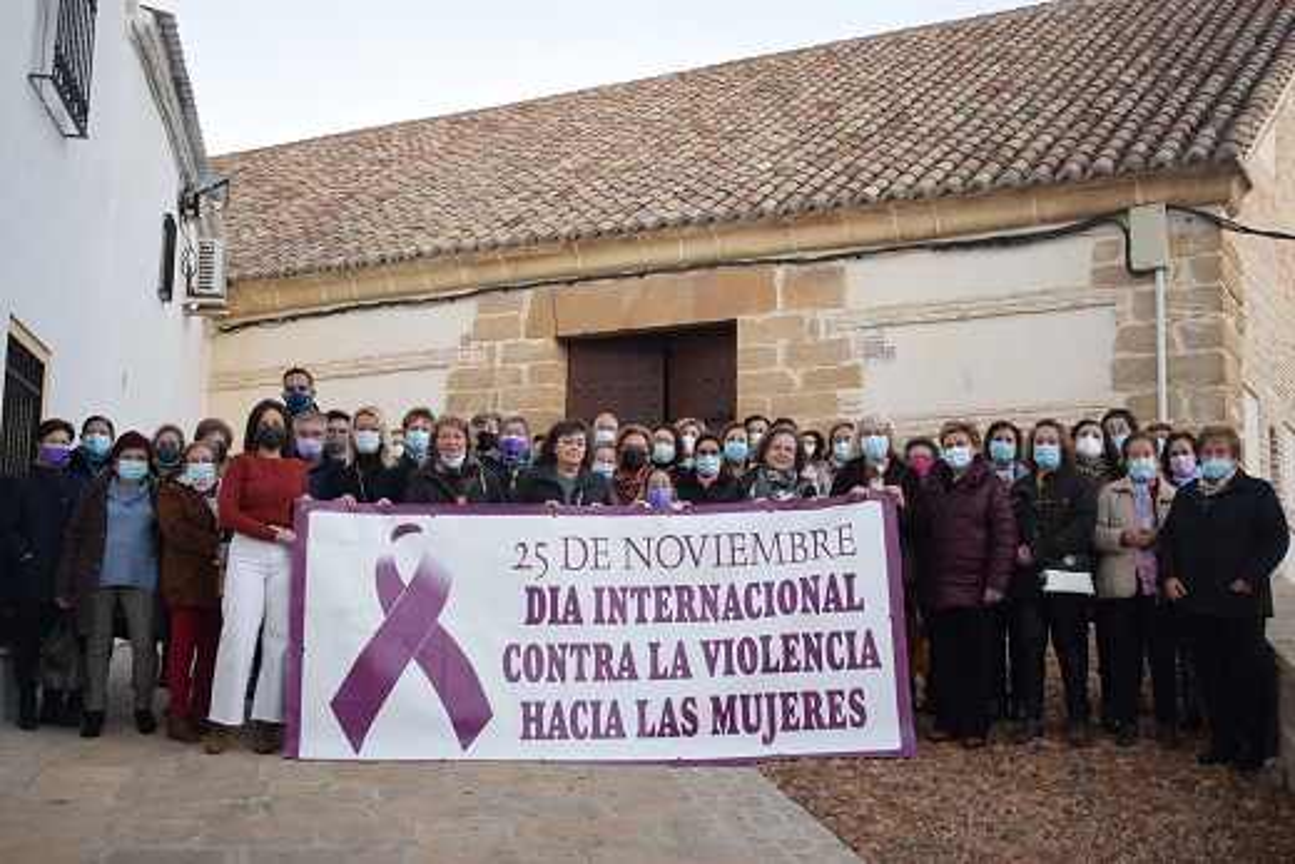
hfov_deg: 45.0
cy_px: 432
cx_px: 648
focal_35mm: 44
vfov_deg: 30.9
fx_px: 1565
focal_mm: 29
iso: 400
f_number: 5
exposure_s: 1/100
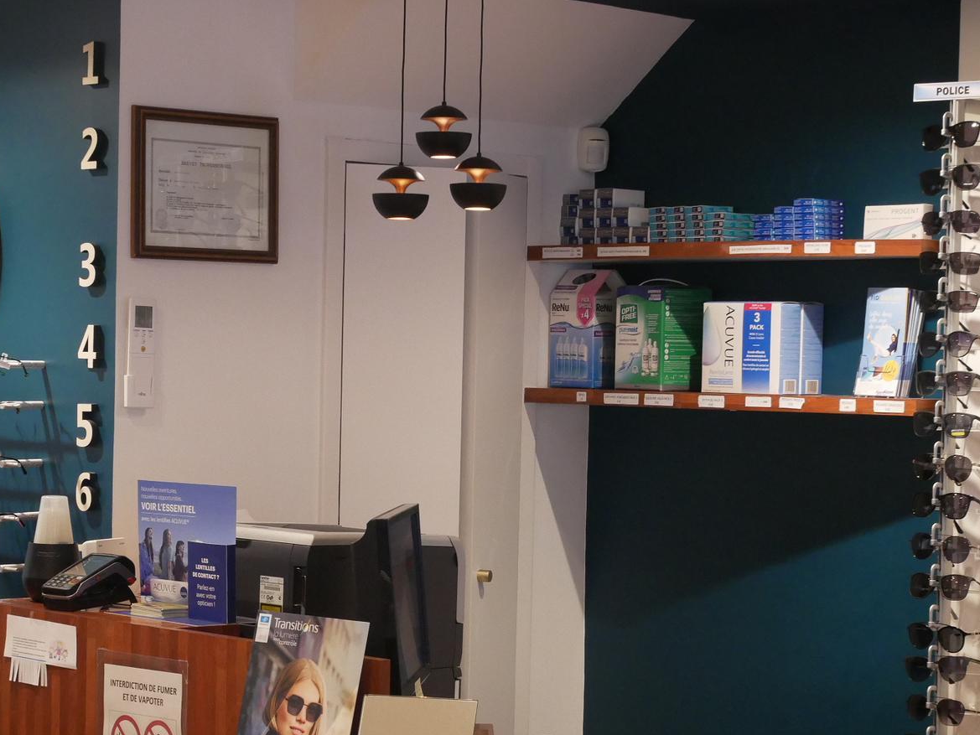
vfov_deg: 16.0
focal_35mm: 92
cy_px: 535
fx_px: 2605
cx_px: 463
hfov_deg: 21.3
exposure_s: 1/60
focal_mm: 28
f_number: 5.5
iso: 1250
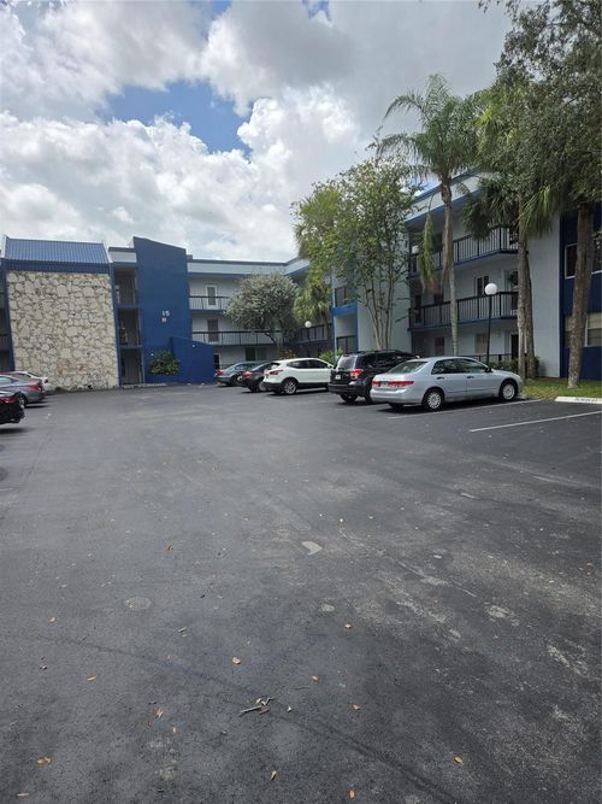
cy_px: 402
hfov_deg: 58.9
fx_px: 533
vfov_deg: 73.9
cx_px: 301
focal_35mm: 23
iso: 25
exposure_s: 1/1834
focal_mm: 5.4
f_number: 1.8
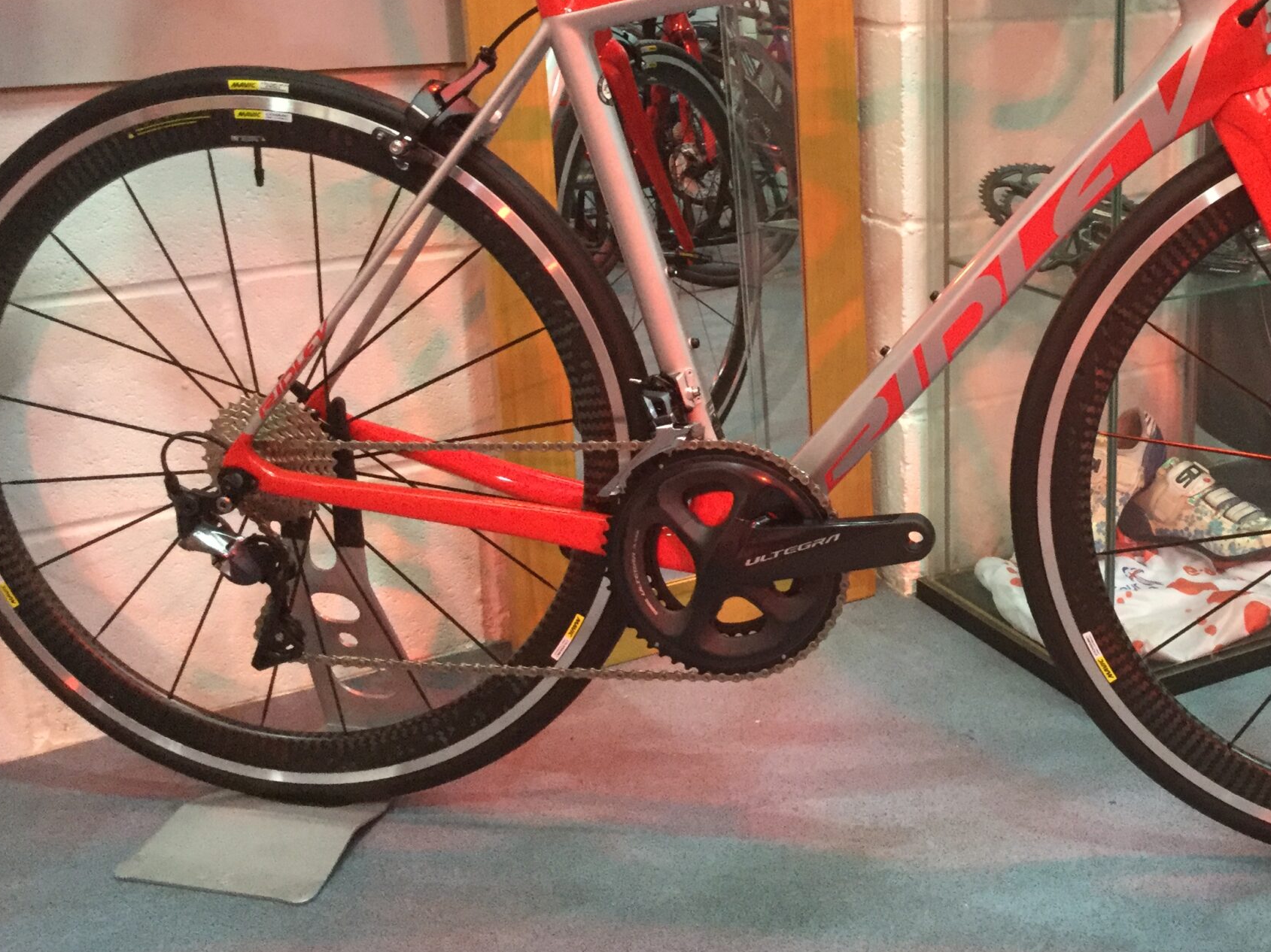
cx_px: 945
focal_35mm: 47
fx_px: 1725
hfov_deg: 39.4
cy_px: 283
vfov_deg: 30.5
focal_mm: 3.3
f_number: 2.4
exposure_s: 1/20
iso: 200
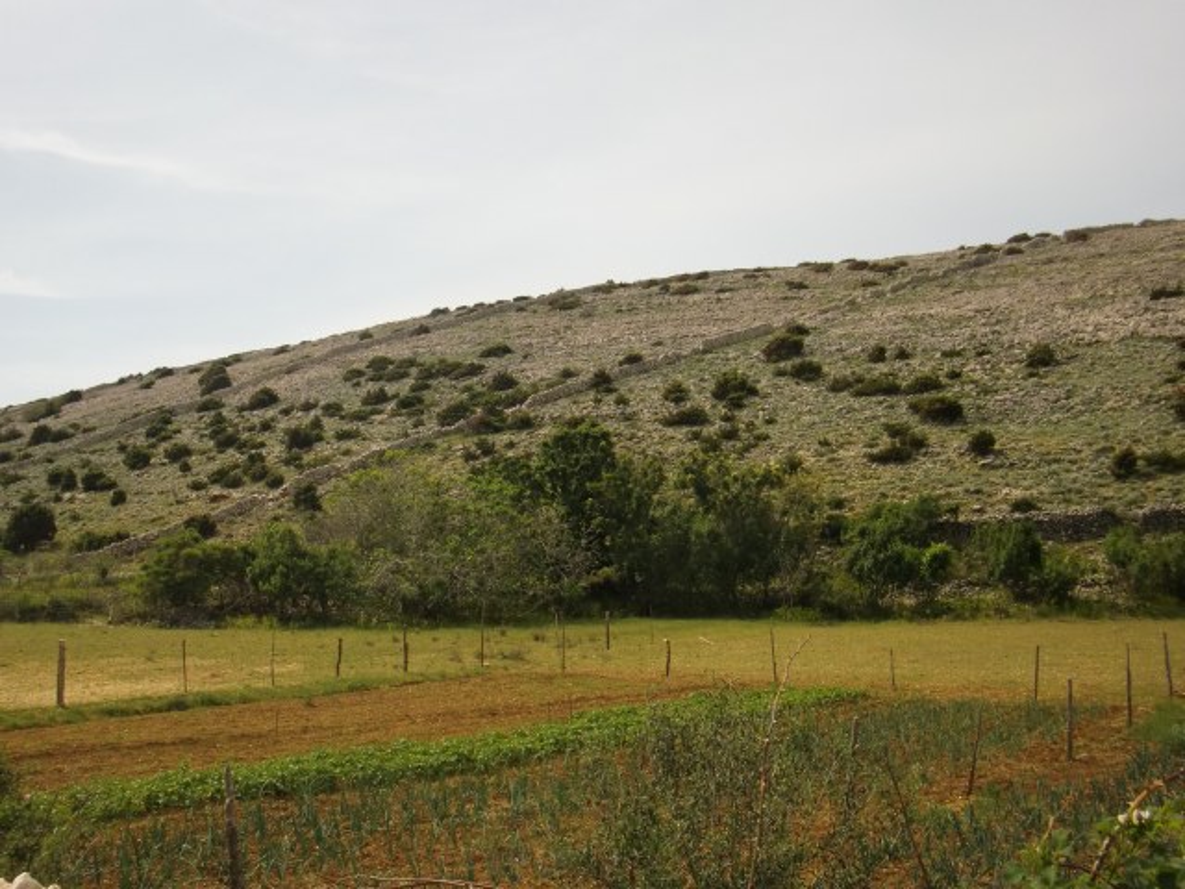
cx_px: 592
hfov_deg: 49.0
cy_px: 444
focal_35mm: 38
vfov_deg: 37.7
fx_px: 1301
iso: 100
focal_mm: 6.66
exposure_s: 1/320
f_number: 8.9
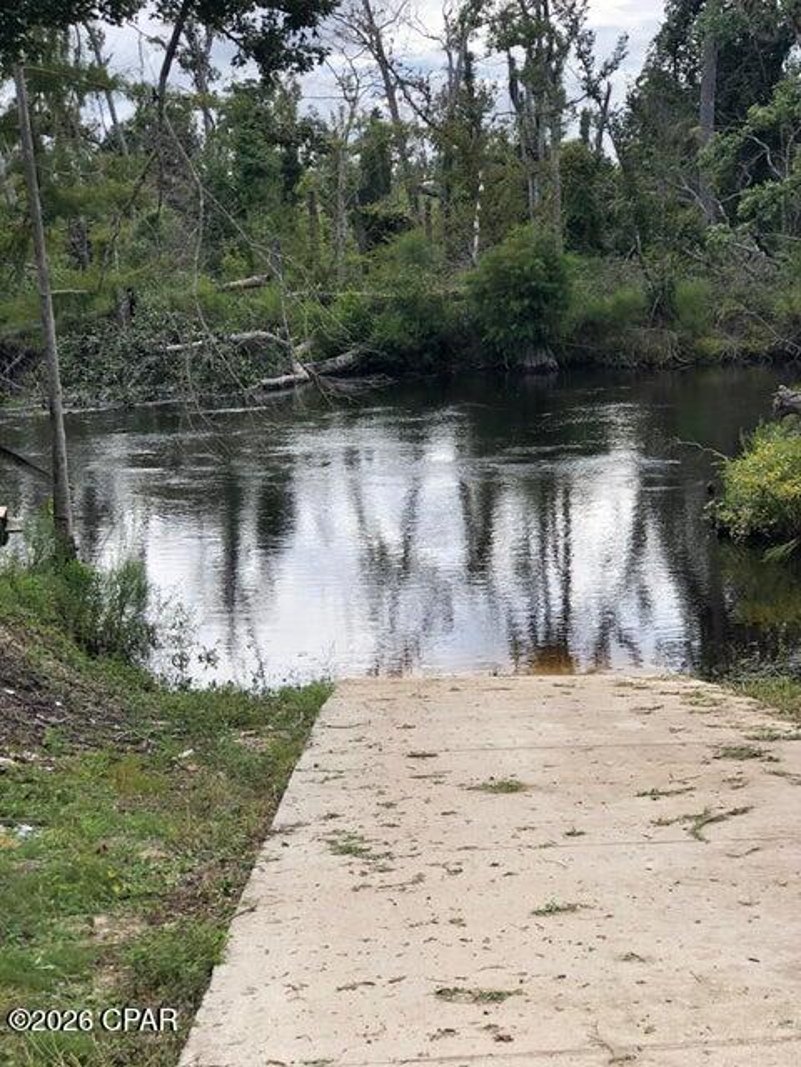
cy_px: 534
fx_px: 1759
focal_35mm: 57
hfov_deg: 25.7
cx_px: 400
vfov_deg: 33.8
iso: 20
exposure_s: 1/378
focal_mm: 6.6
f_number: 2.8
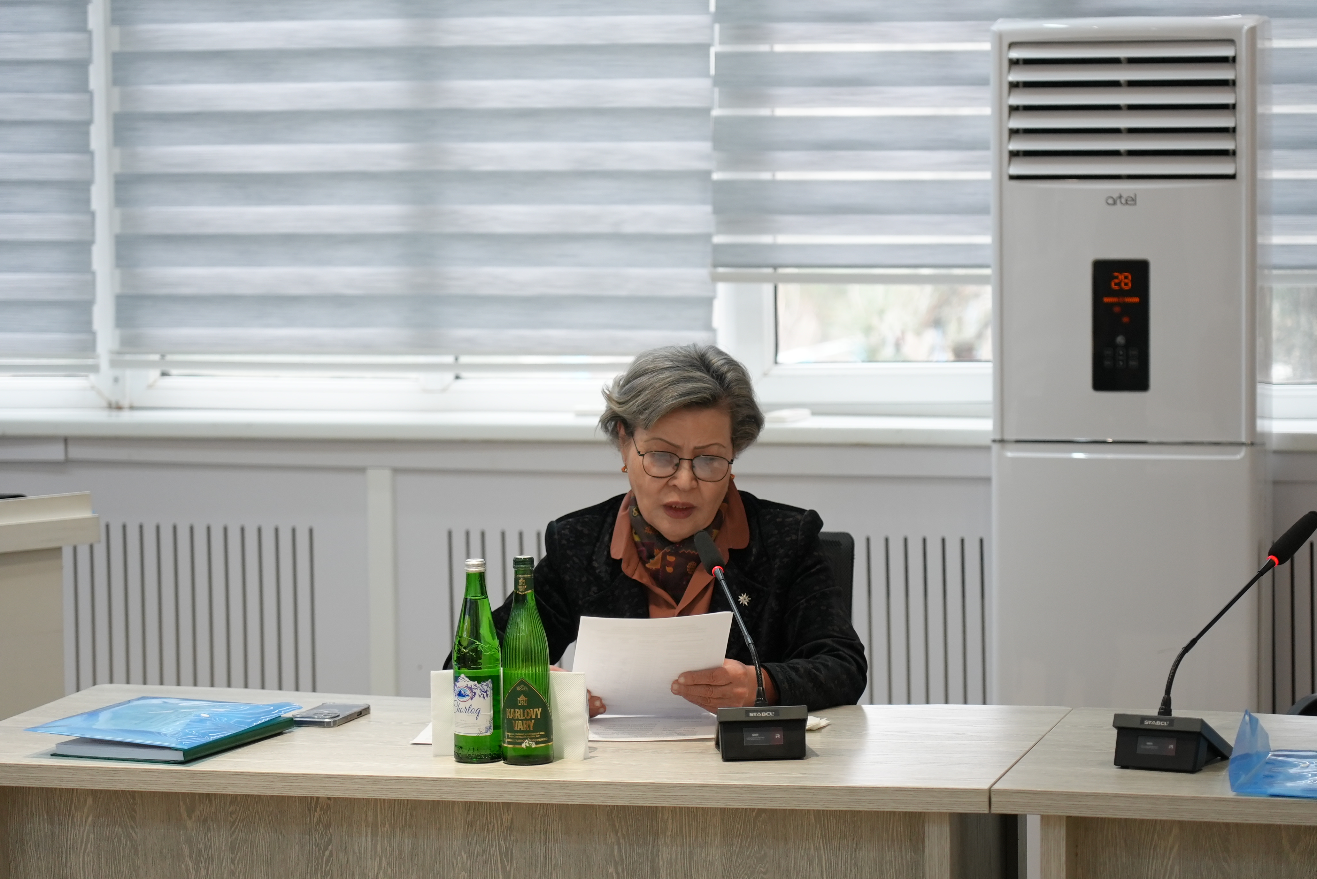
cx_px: 658
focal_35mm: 108
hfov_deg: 18.9
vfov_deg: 12.7
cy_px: 436
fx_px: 3953
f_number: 4
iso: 2000
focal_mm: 105
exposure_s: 1/160
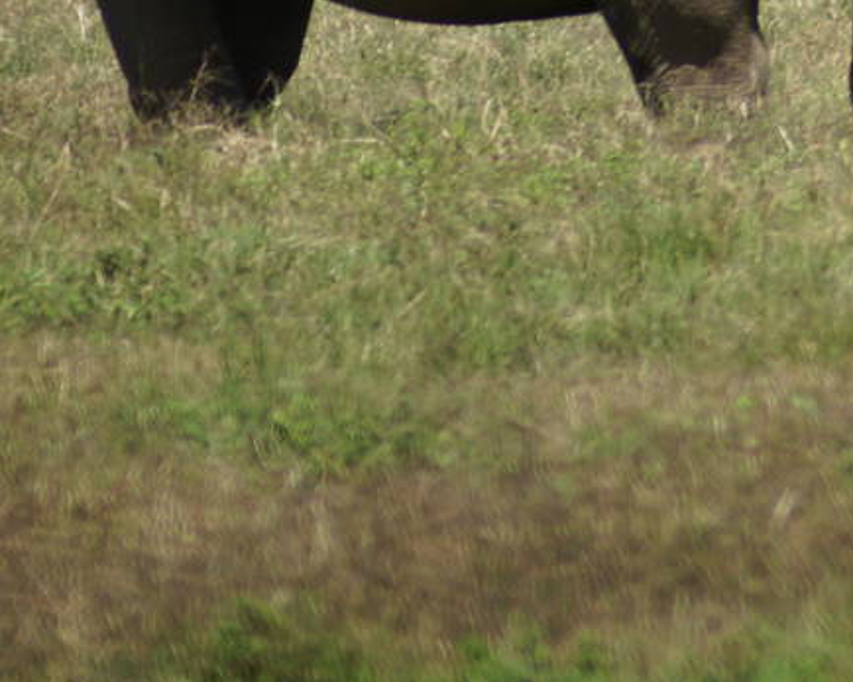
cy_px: -258
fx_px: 39273
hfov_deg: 1.2
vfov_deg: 1.0
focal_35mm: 1556
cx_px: 991
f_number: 5.6
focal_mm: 300
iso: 125
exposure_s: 1/500
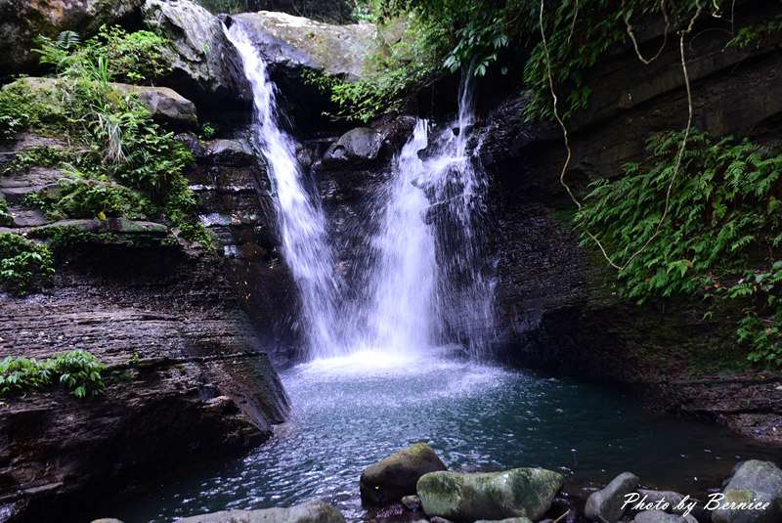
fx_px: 881
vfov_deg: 33.1
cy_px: 262
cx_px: 391
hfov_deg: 47.9
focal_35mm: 40
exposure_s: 1/40
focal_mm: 27
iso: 640
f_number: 5.6
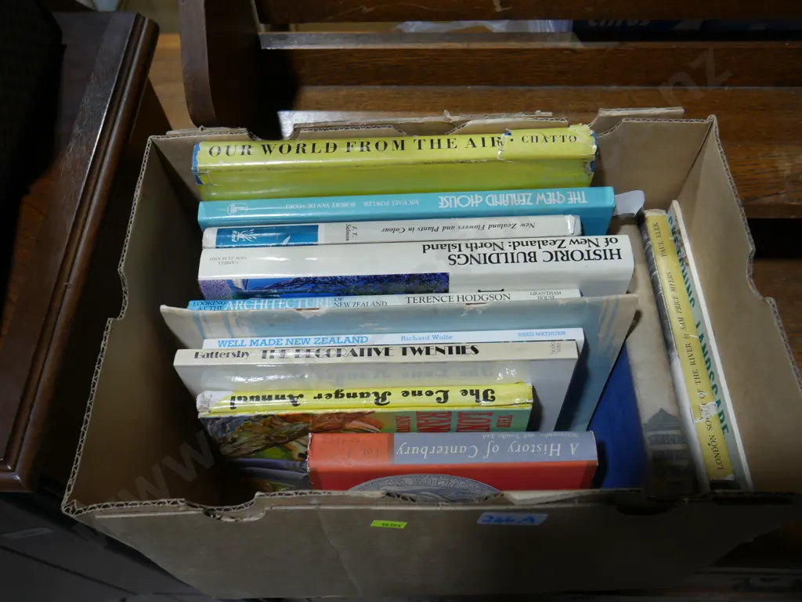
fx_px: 695
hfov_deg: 59.9
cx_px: 401
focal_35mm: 30
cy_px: 301
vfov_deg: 46.8
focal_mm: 15
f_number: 4
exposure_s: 1/125
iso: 200
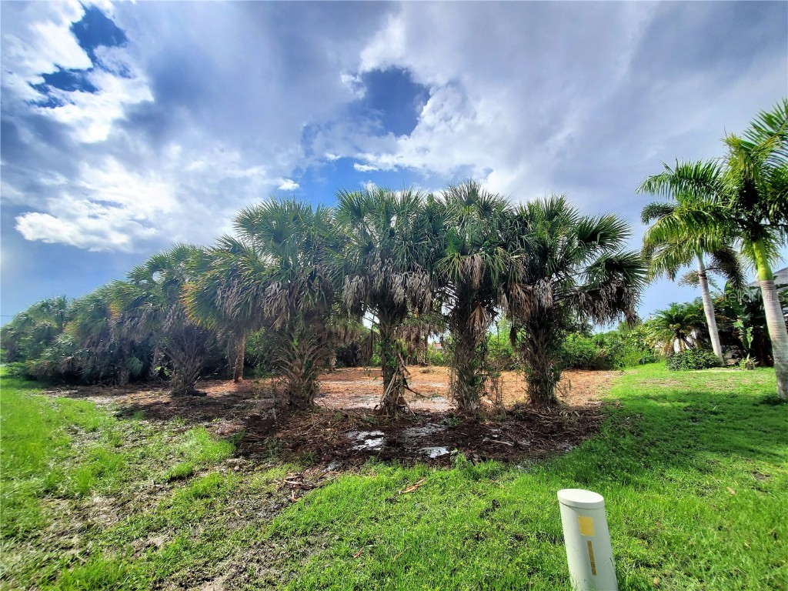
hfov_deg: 106.2
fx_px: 296
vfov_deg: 89.9
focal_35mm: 13
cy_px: 296
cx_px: 394
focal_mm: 1.8
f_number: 2.2
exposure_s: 1/1456
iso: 50
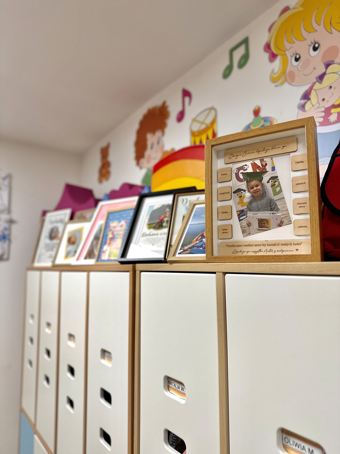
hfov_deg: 56.8
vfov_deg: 71.6
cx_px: 170
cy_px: 227
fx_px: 314
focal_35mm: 24
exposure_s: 1/100
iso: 160
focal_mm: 6.86
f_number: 1.78
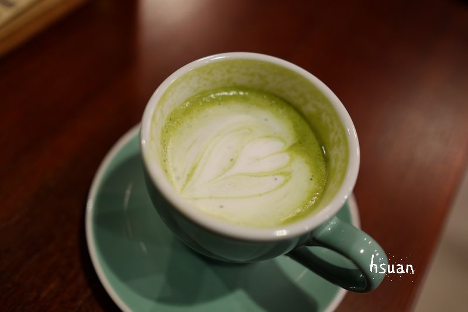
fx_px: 455
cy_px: 156
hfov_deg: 54.4
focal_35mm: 35
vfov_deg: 37.8
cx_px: 234
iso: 200
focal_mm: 23
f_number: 1.4
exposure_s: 1/15
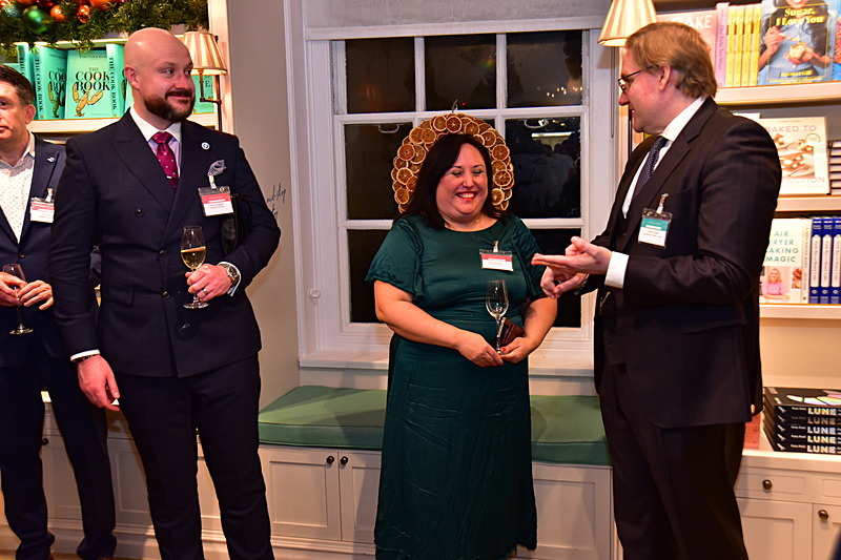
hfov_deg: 50.7
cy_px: 280
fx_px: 887
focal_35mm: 38
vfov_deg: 35.0
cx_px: 420
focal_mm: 38
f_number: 5
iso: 1600
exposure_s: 1/50
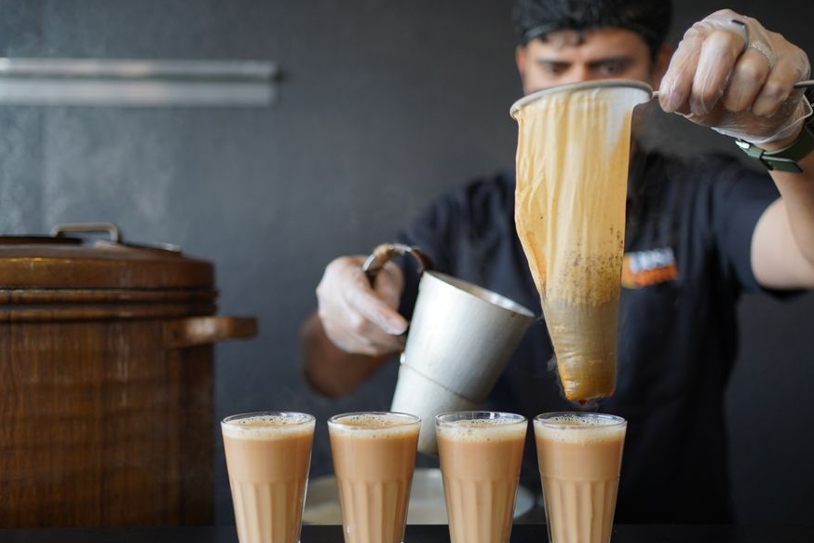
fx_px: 927
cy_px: 293
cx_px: 424
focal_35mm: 41
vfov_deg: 32.6
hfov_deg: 47.4
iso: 125
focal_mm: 35
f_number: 1.8
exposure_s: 1/160
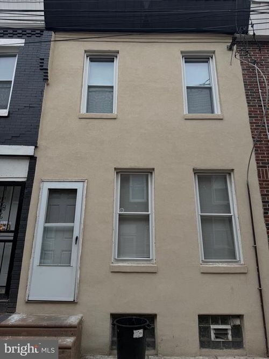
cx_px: 134
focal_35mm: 24
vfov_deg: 71.6
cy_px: 180
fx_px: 249
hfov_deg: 56.8
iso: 80
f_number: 1.78
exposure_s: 1/2801
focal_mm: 6.76
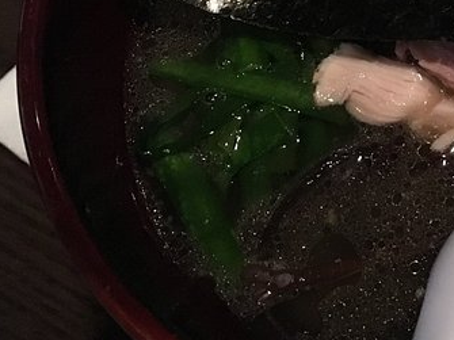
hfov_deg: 27.3
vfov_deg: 22.2
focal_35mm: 65
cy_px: 49
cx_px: 503
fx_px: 852
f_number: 2.2
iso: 320
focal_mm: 4.15
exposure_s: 1/15
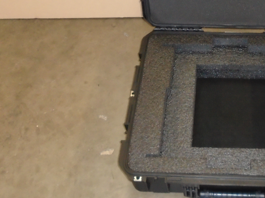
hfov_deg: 33.8
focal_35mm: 55
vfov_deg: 26.0
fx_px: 421
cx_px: 215
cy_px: 37
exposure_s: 1/30
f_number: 3.2
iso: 400
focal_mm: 4.6
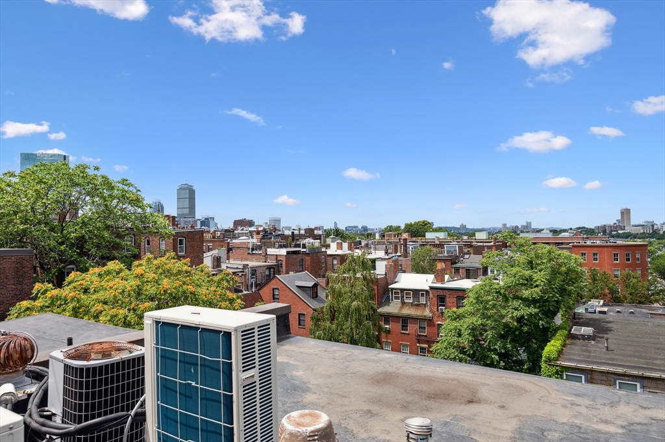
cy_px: 221
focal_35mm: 24
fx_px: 443
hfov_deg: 73.8
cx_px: 332
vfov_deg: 53.1
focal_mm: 24
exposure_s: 1/250
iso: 100
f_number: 8
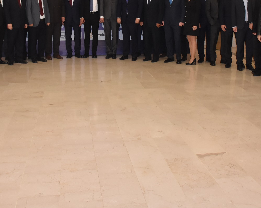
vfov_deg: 28.9
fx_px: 394
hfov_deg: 36.6
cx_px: 119
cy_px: 38
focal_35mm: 51
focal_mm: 18
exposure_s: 1/60
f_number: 4
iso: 2000
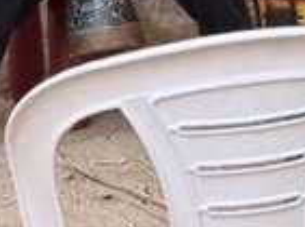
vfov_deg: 2.9
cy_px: -293
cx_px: -437
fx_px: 4377
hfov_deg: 3.9
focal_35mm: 498
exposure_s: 1/96
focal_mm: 16.89
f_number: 2.8
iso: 500
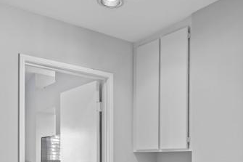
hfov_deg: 43.3
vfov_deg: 28.4
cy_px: 154
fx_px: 304
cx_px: 151
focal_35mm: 45
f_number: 8
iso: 100
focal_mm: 15.7
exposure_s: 2
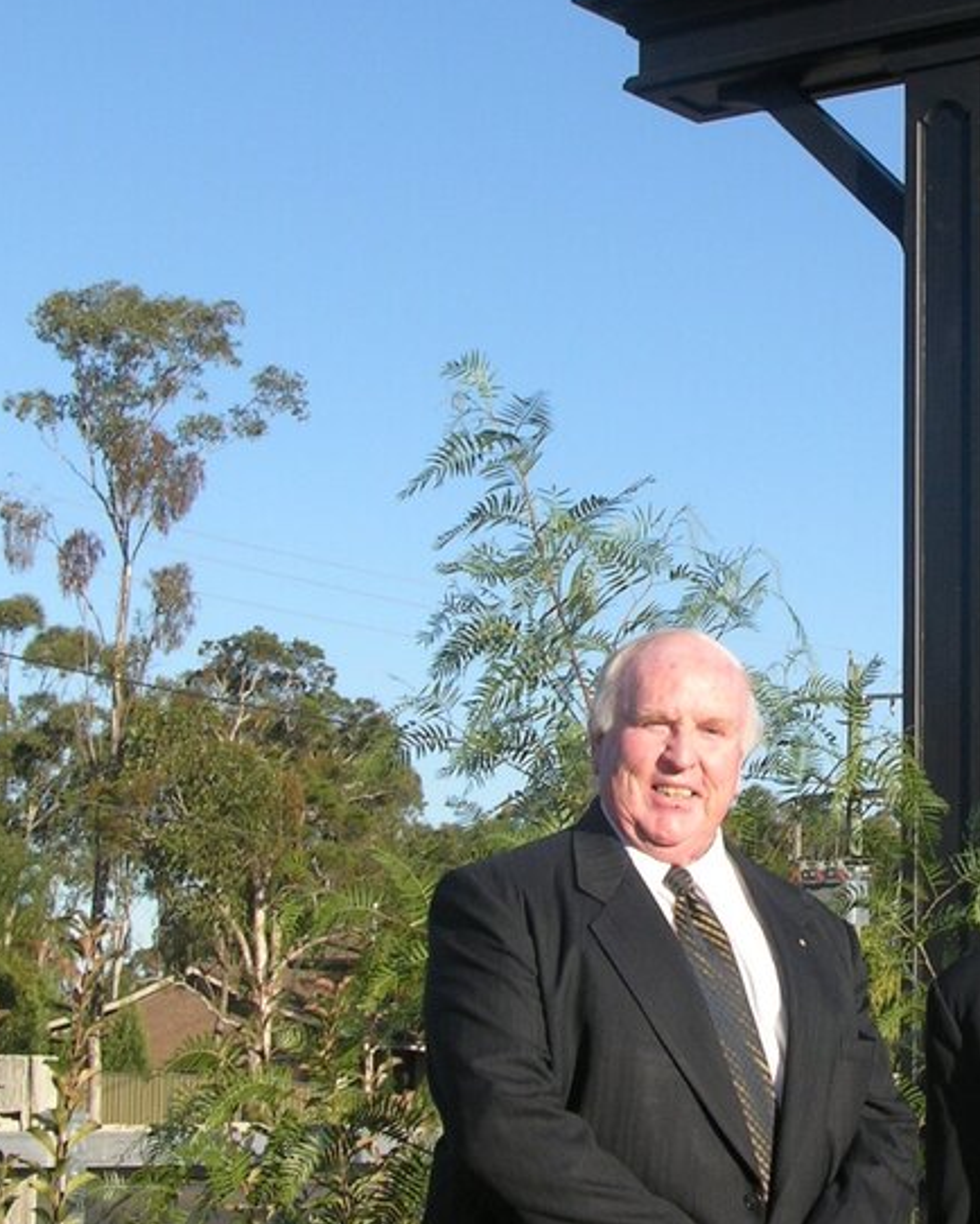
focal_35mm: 84
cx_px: 899
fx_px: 3044
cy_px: 493
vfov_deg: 22.7
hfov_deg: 18.0
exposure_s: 1/185
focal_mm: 8.9
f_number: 5.6
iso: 50
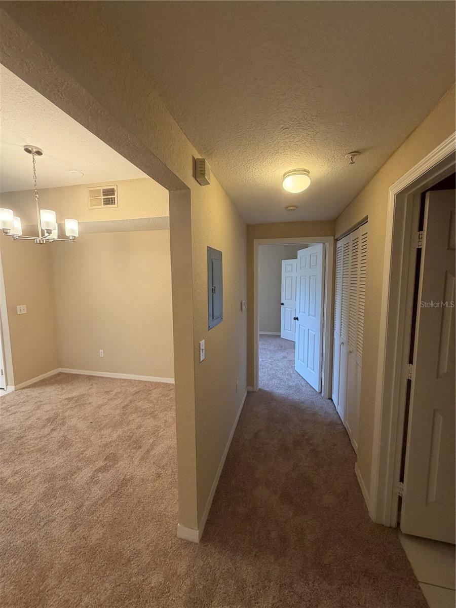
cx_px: 228
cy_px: 304
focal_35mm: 14
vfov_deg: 102.1
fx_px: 246
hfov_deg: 85.7
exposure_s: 1/60
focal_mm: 2.22
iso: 200
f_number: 2.2
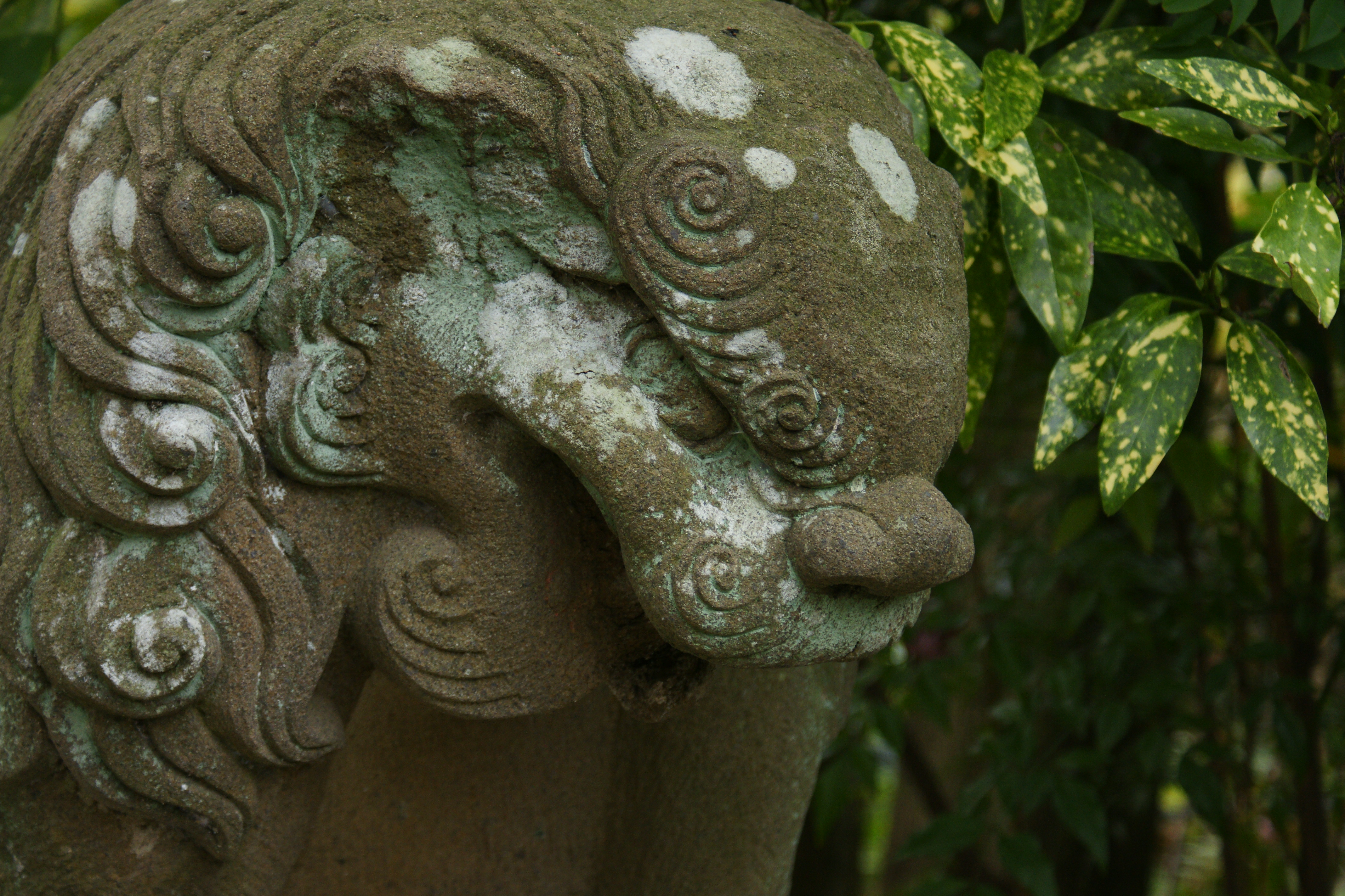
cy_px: 448
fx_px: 3923
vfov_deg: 13.0
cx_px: 672
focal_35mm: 105
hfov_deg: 19.5
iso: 400
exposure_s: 1/60
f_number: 5.6
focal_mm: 70
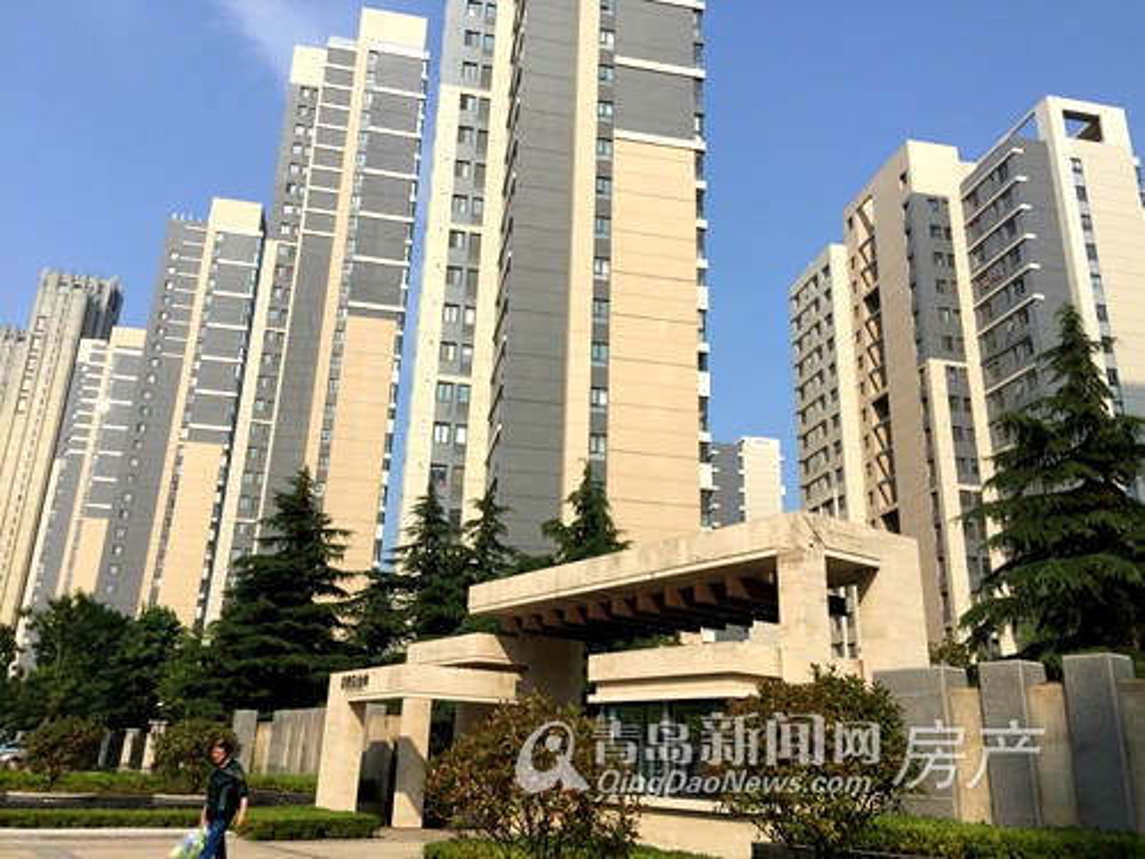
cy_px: 430
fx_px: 959
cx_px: 572
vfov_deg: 48.2
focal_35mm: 29
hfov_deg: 61.7
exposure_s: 1/2475
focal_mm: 4.15
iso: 32
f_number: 2.2
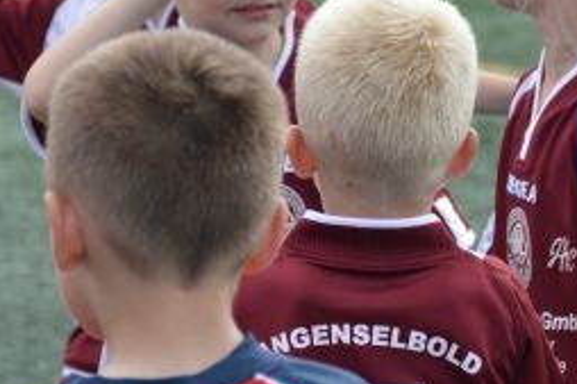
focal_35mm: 336
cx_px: 334
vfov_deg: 4.1
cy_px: 67
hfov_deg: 6.1
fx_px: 5385
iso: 400
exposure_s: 1/800
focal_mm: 95
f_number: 5.3
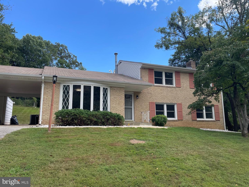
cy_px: 94
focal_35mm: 26
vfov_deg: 53.1
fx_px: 187
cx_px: 124
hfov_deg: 67.3
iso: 50
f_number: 1.6
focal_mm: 4.2
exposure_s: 1/1742
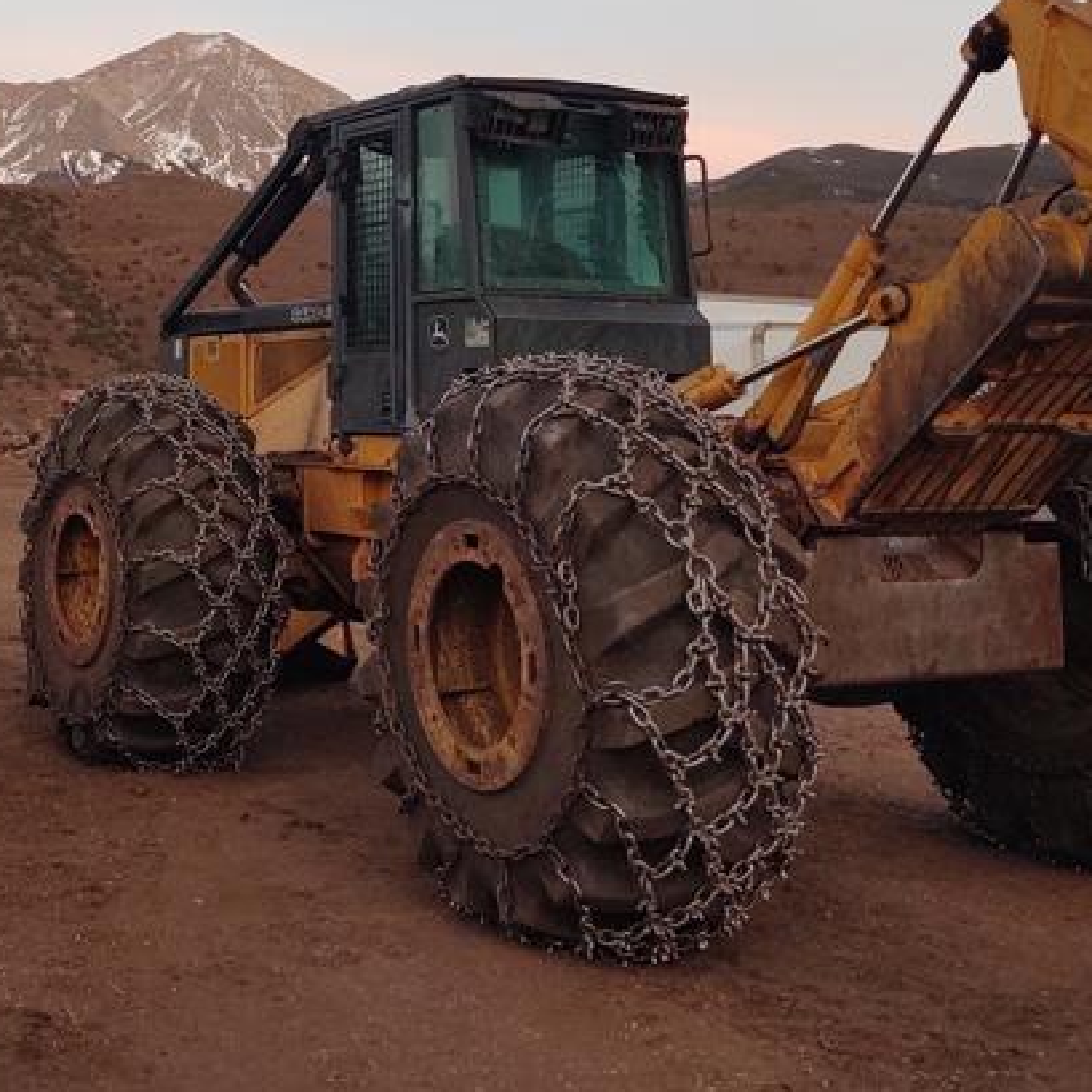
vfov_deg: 47.2
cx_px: 764
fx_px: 1249
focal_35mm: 35
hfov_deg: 46.2
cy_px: 499
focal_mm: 4.75
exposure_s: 1/120
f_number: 1.7
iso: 129
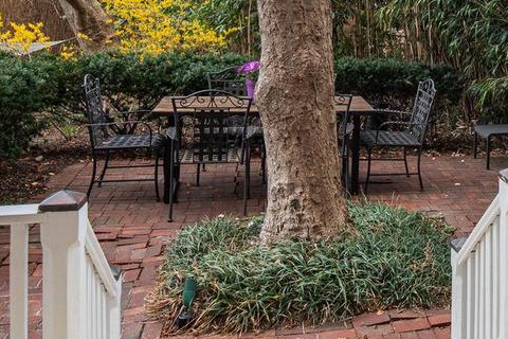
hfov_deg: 37.9
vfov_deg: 26.7
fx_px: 677
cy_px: 5
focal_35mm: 48
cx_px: 473
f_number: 8
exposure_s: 1/40
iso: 640
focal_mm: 16
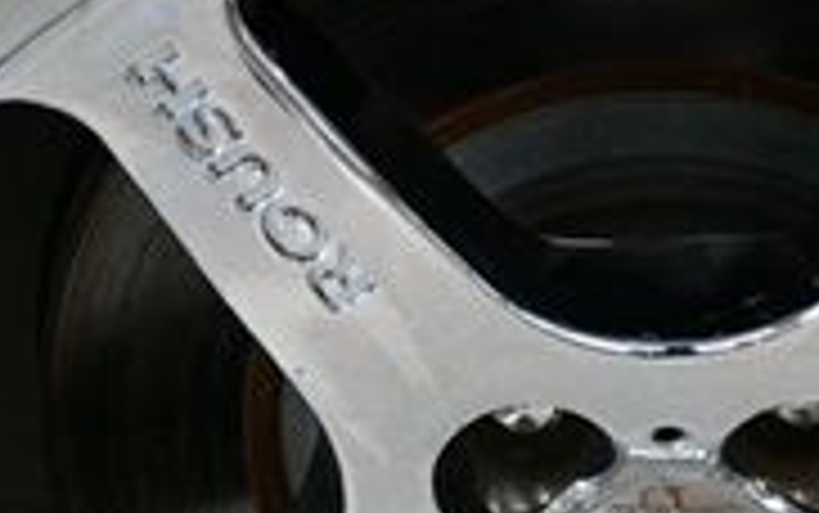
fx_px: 6231
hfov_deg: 7.5
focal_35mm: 279
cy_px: 603
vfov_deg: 4.7
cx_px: 684
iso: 1400
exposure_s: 1/125
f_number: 4.8
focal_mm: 52
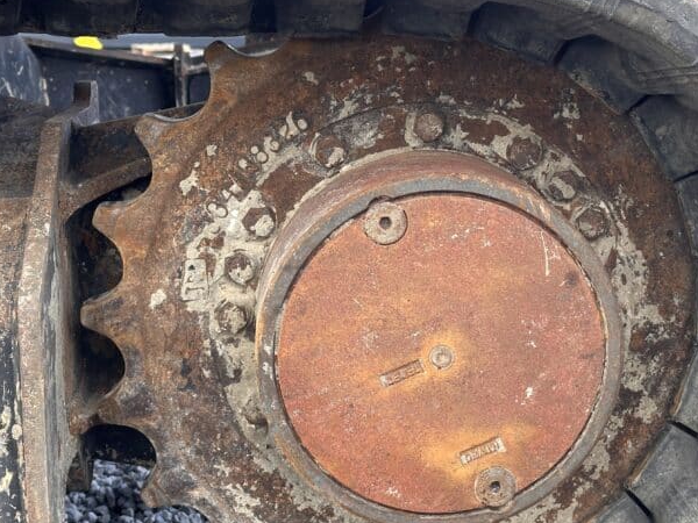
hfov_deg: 27.0
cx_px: 407
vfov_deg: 20.4
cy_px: 285
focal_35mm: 72
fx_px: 1452
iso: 80
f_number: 1.78
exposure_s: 1/157
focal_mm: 6.86
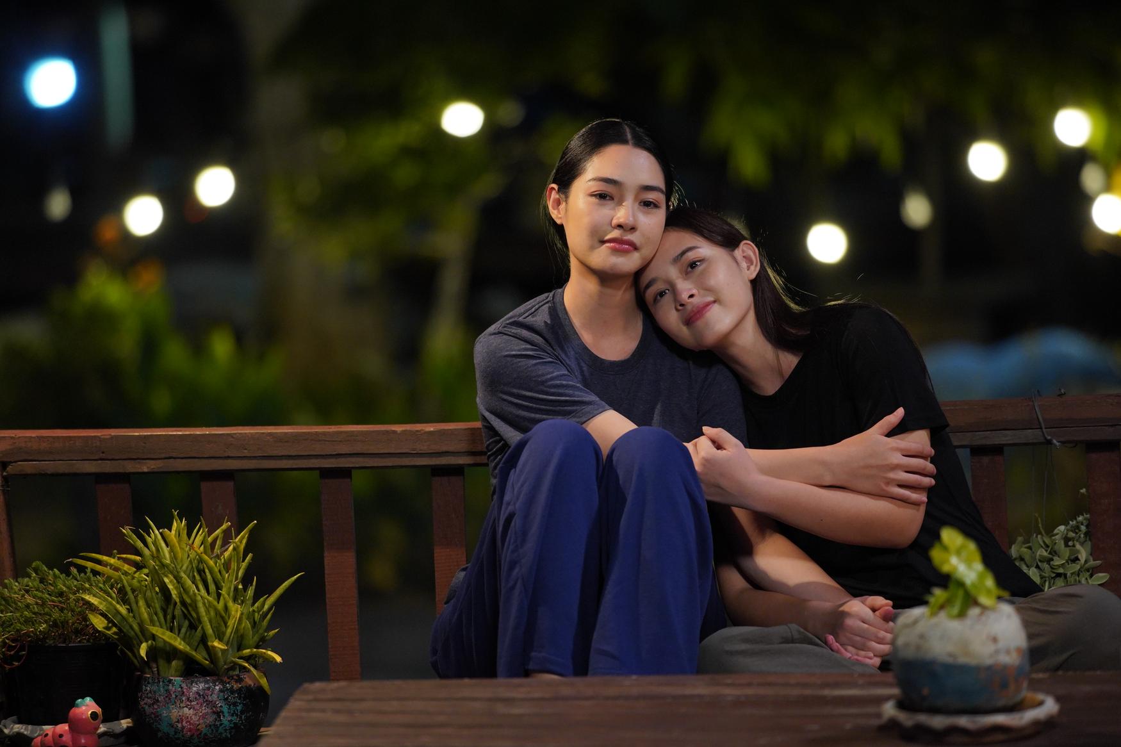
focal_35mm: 200
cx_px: 560
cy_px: 374
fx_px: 6226
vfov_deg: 6.9
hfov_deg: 10.3
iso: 1600
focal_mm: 200
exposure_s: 1/100
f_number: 2.8
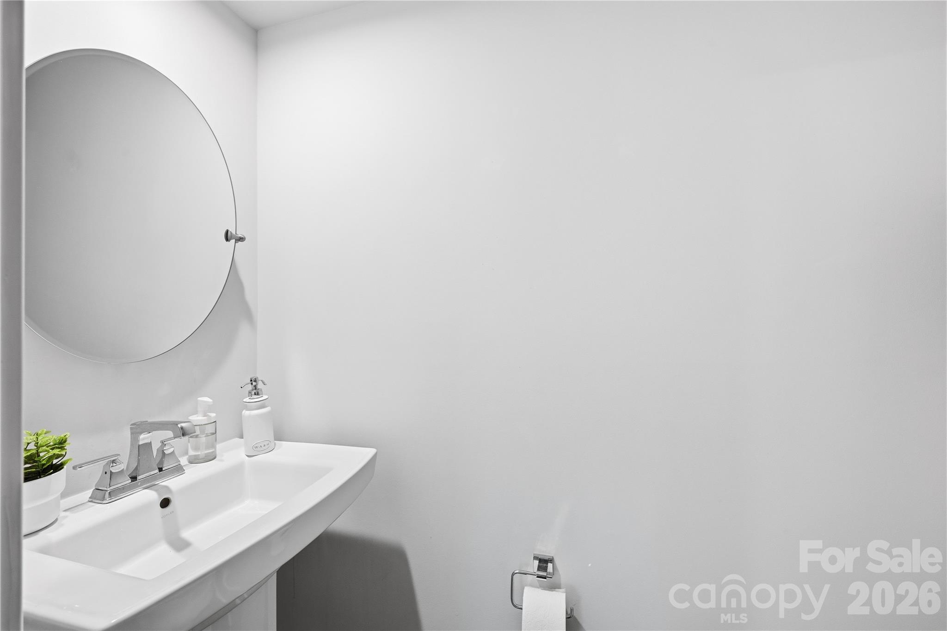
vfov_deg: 81.2
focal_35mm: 14
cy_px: 316
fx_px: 368
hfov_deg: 104.3
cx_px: 474
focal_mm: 14
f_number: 8
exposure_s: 1/50
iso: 500
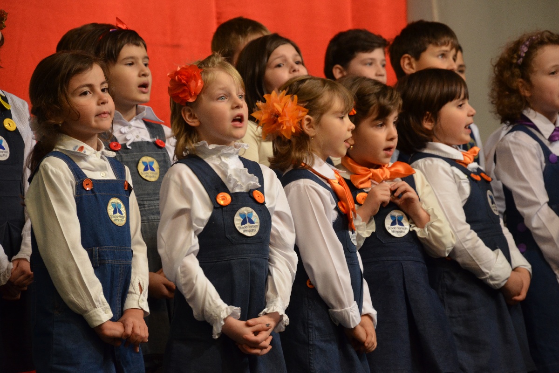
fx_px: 2445
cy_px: 186
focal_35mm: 158
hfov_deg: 13.0
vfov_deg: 8.7
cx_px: 280
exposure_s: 1/60
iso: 1100
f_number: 5.6
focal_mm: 105
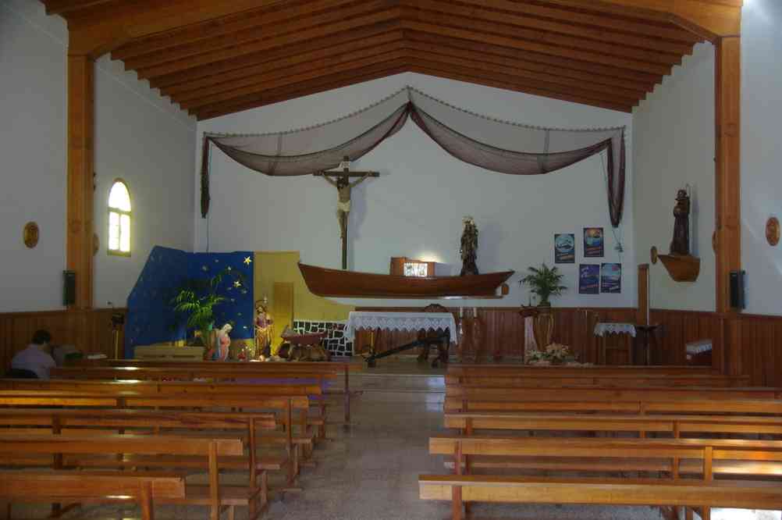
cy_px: 260
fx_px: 814
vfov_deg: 35.4
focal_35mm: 38
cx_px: 391
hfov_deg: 51.3
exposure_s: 1/60
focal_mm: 25
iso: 800
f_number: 4
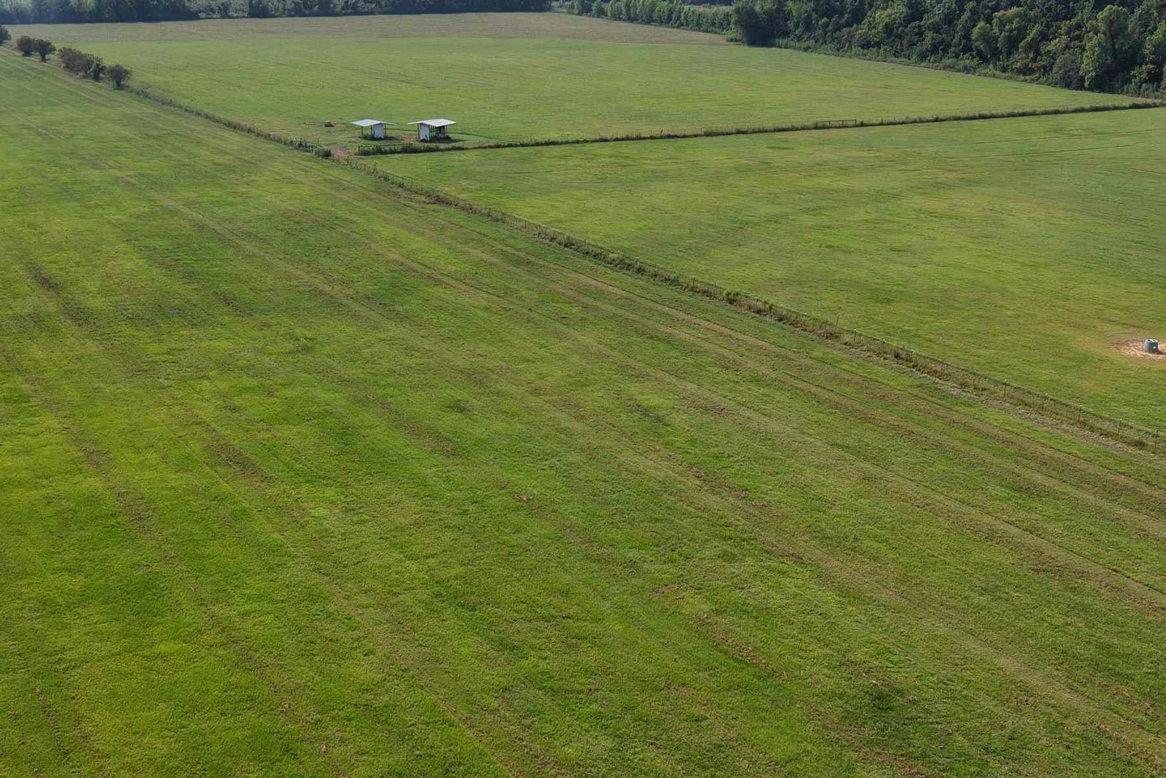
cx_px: 488
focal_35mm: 43
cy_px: 489
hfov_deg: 45.3
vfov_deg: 31.1
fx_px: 1393
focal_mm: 8.67
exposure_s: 1/5000
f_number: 1.8
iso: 270
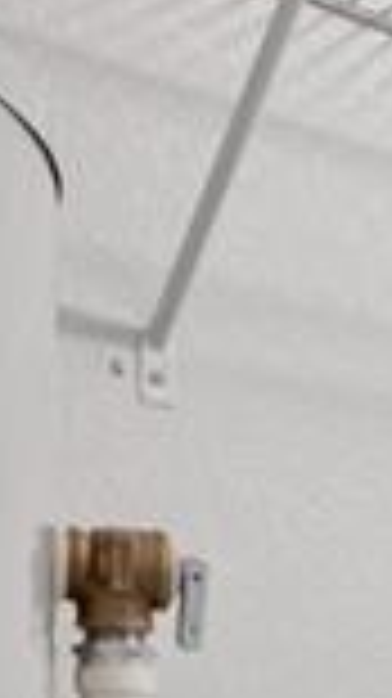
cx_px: 1023
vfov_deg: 20.2
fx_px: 1795
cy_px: 896
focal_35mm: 97
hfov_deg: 10.3
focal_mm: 14
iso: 100
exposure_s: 2
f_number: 9
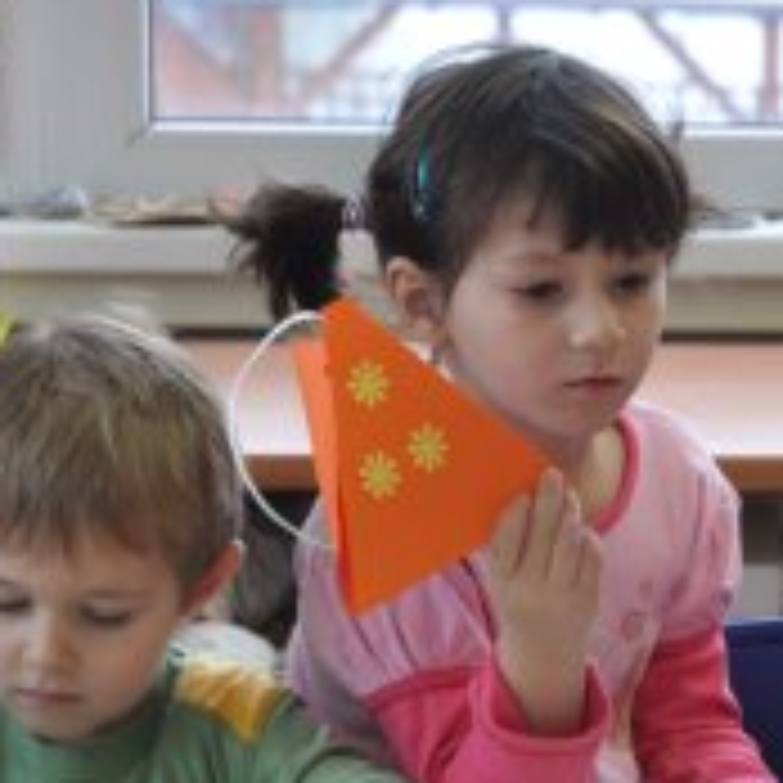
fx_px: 6167
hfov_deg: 7.2
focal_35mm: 241
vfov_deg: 7.3
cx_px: 828
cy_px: 430
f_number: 5.6
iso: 640
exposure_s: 1/125
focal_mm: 60
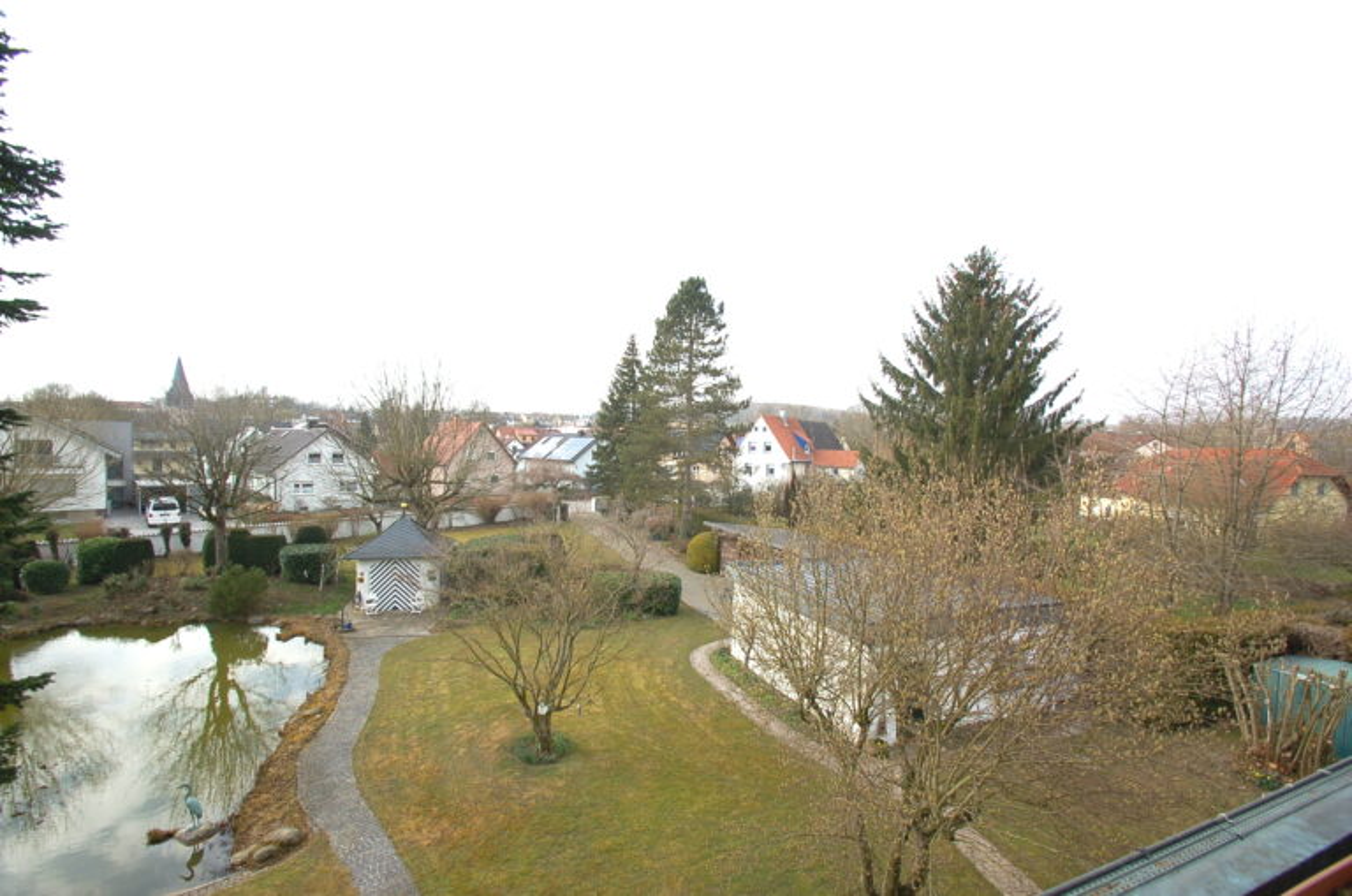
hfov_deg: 100.5
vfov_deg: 77.1
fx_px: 562
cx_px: 676
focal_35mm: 15
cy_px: 448
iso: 200
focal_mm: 10
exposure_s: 1/200
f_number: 7.1
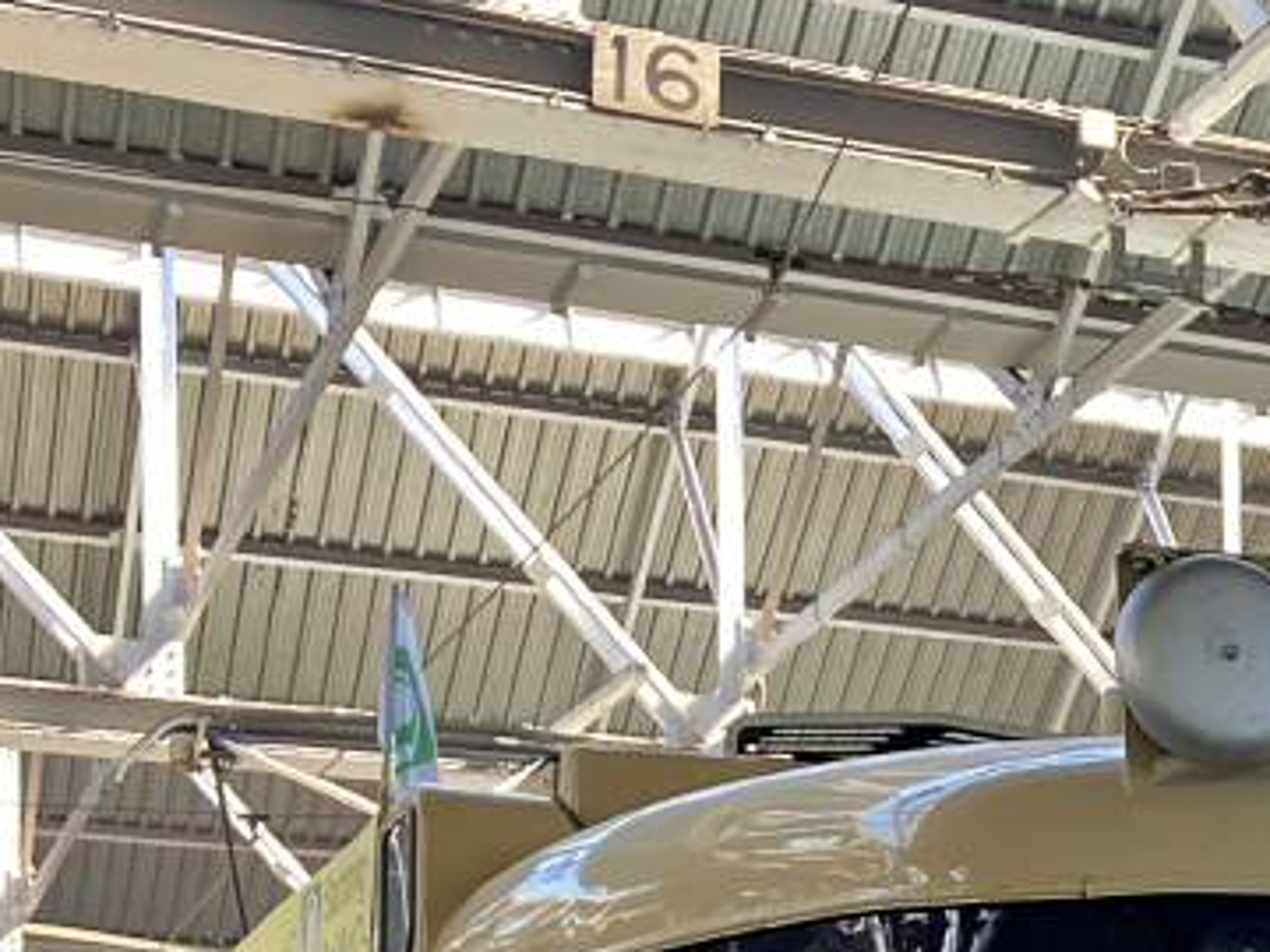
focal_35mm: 101
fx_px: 3706
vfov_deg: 13.5
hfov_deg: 18.3
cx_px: 1602
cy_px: 1574
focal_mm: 3.99
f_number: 1.8
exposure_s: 1/62
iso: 80
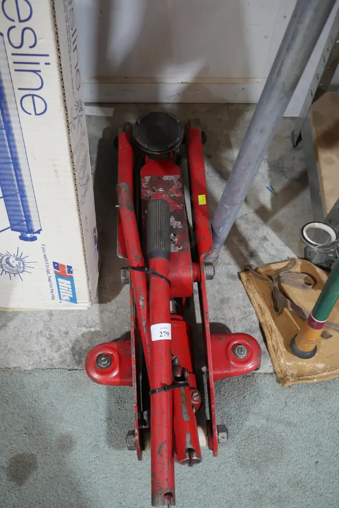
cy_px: 253
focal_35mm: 30
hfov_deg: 43.6
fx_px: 424
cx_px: 174
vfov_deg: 61.9
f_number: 3.5
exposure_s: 1/60
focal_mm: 14
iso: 800
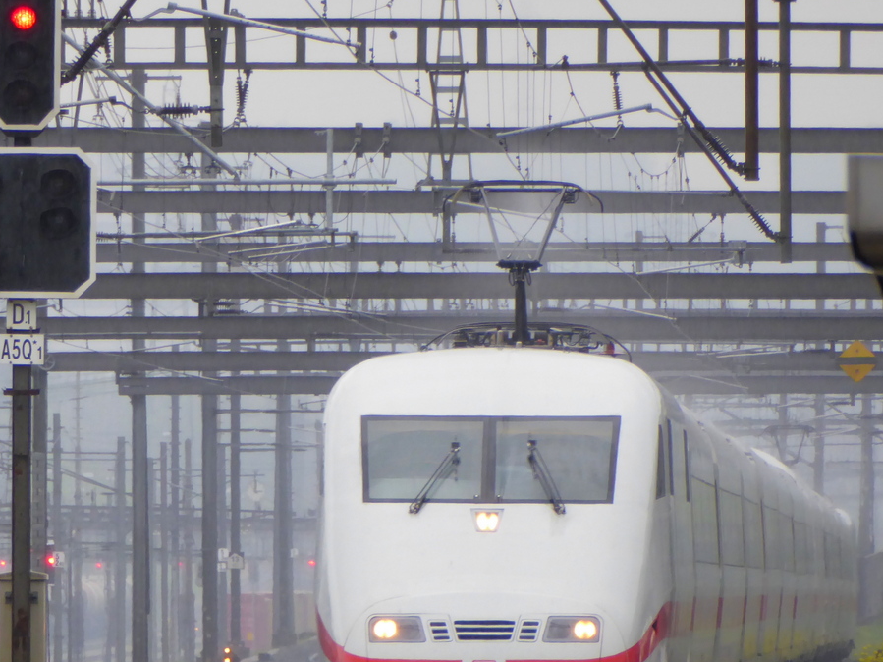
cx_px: 465
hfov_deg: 1.9
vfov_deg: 1.4
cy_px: 437
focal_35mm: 1068
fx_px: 27239
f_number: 6.4
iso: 250
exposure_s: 1/125
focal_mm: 129
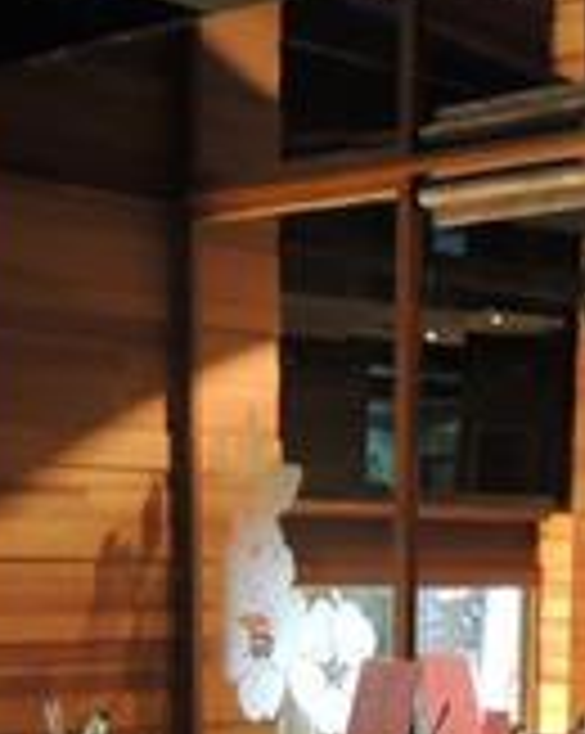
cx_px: 526
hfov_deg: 16.5
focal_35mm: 92
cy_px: 905
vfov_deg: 19.5
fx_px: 1995
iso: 500
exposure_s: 1/8
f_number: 2.2
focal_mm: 4.3
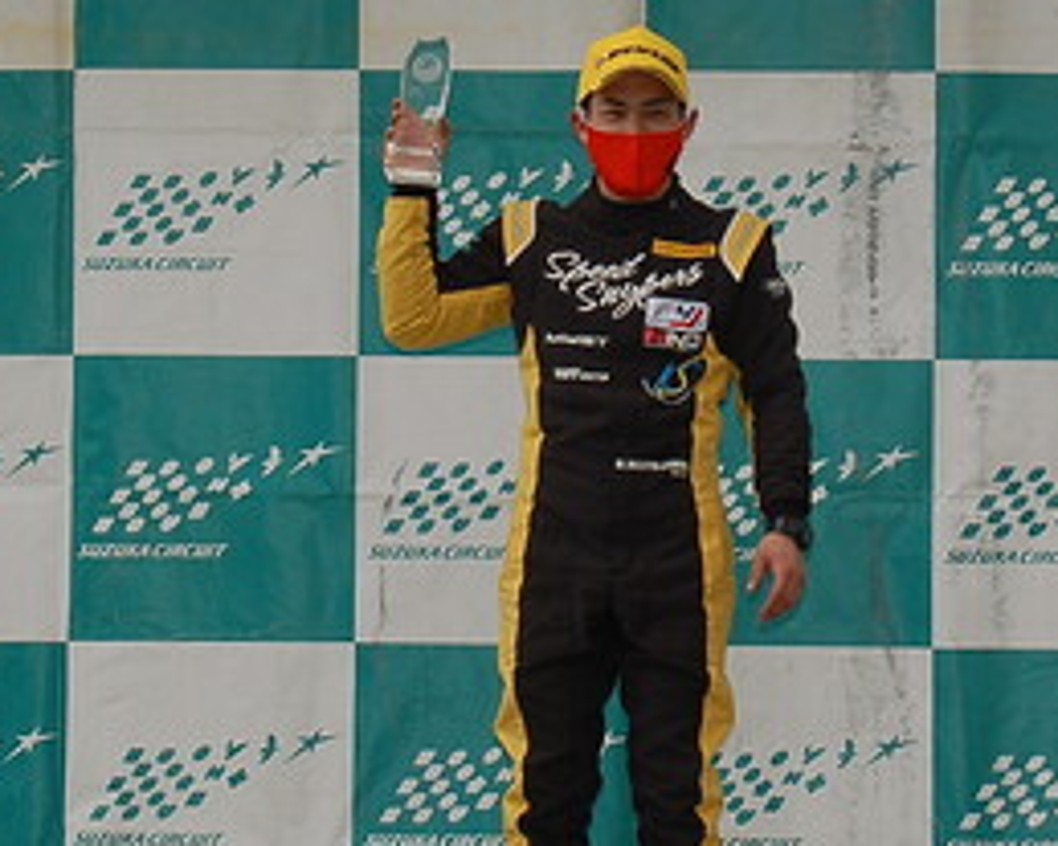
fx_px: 5519
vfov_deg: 8.8
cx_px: 629
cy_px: 294
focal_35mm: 176
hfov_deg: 10.9
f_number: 9.5
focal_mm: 45
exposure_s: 1/350
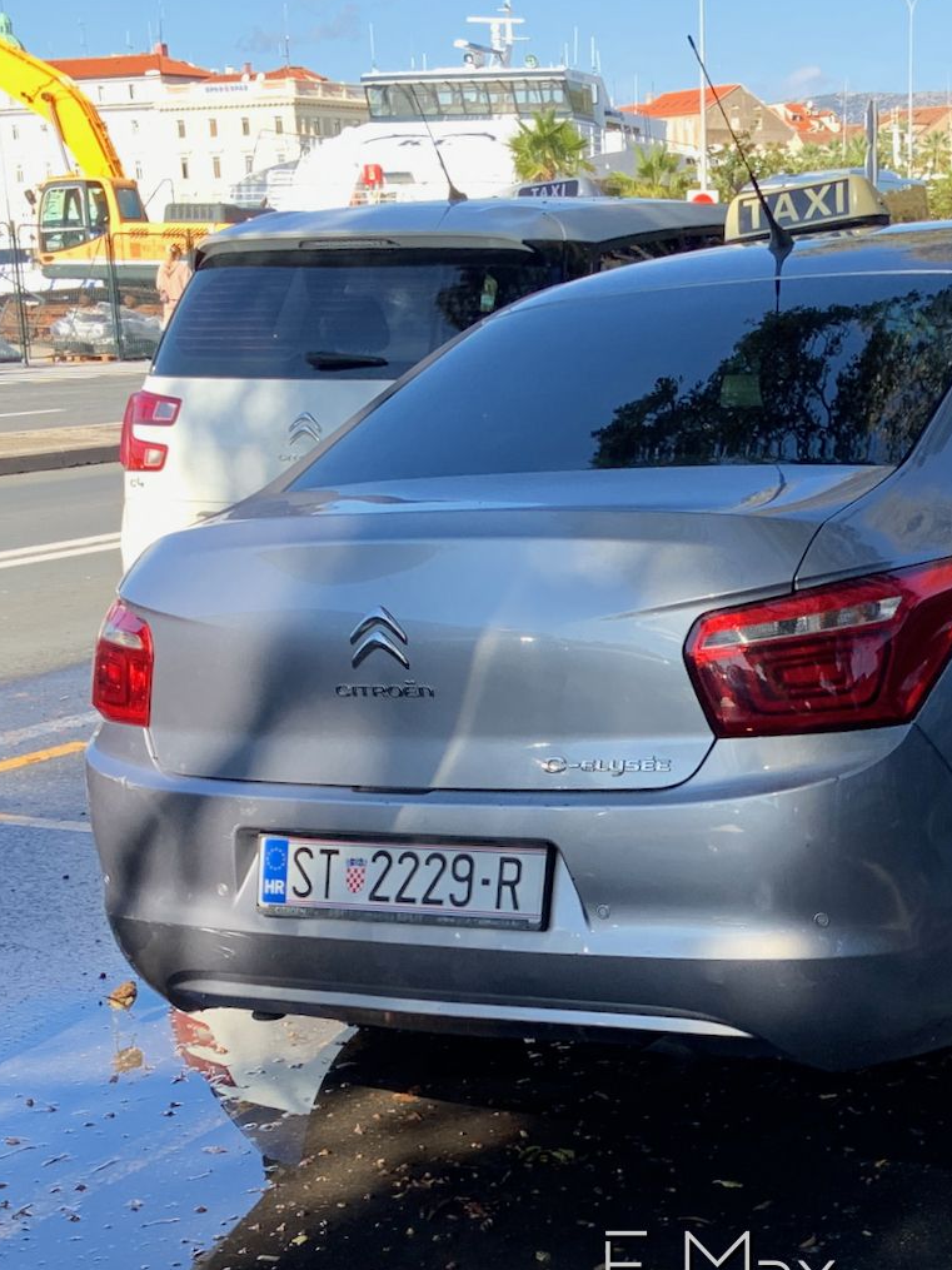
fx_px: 1504
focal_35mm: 41
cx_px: 721
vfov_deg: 45.7
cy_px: 582
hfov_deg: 34.4
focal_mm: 4.25
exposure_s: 1/397
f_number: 1.8
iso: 25
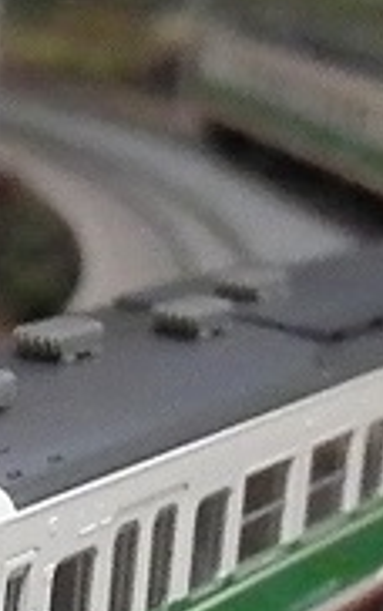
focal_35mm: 147
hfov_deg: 8.7
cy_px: 408
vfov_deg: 14.2
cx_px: -237
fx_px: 2451
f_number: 3.9
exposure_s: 1/100
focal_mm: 7.3
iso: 3200
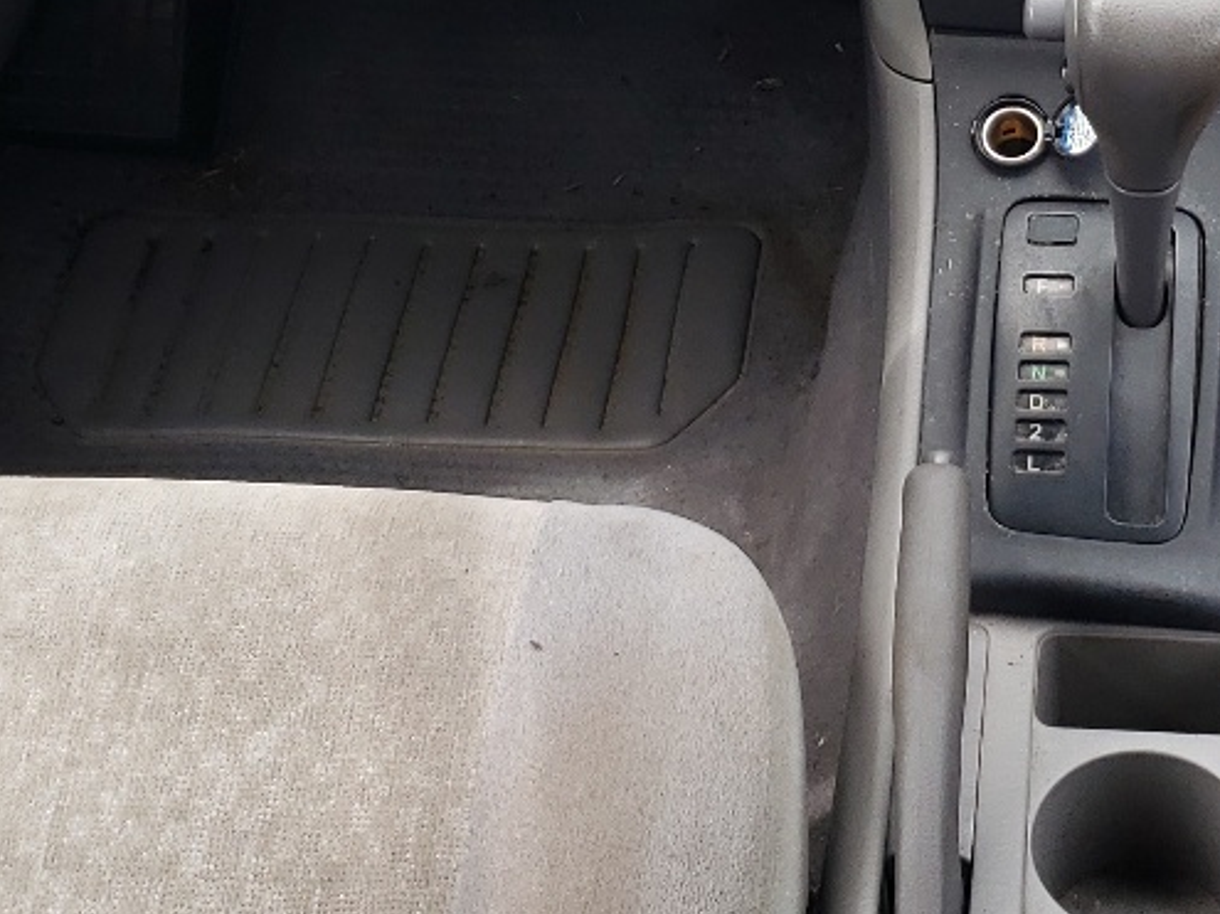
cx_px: 1060
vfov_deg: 17.4
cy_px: 190
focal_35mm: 84
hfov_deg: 22.8
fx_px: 2960
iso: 50
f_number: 1.5
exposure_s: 1/455
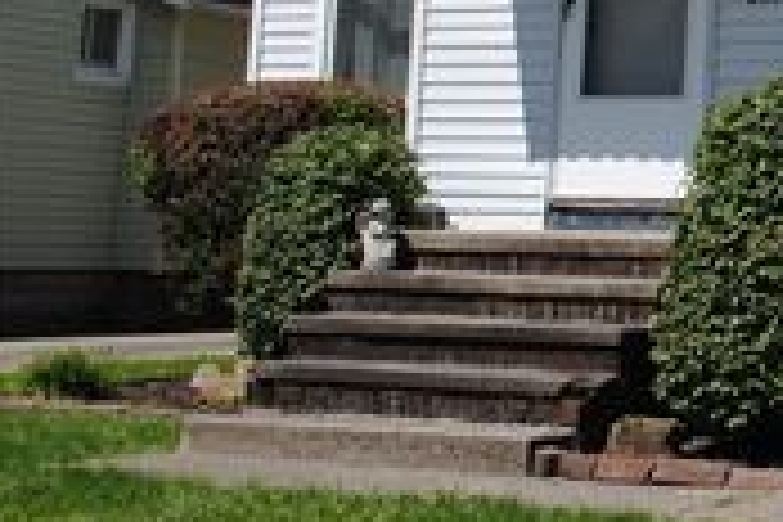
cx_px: 1102
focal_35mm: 95
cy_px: -124
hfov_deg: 19.3
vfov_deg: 13.9
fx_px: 2066
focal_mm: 22
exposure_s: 1/320
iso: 100
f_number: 9
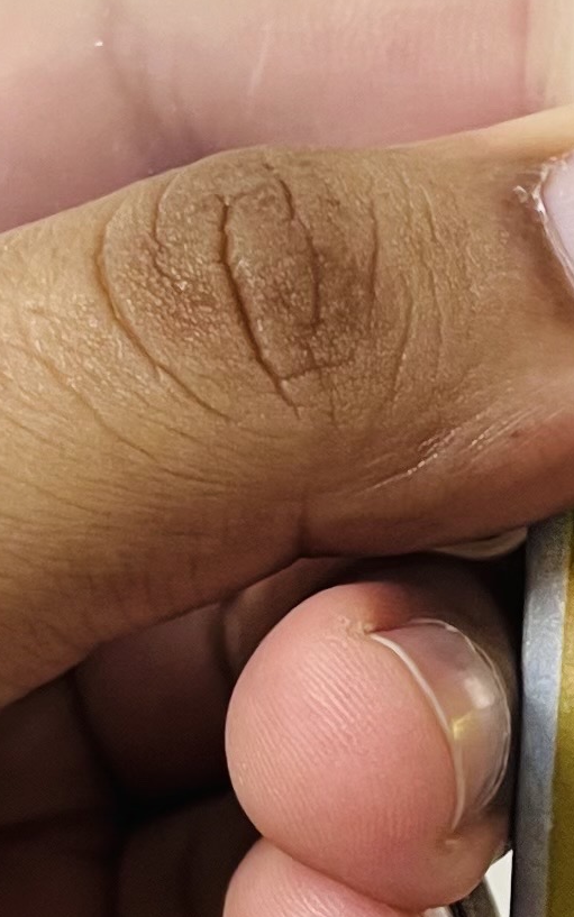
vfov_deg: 15.3
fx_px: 3402
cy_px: 589
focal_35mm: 136
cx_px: 840
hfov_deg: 9.4
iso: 80
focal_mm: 5.1
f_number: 1.6
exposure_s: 1/50
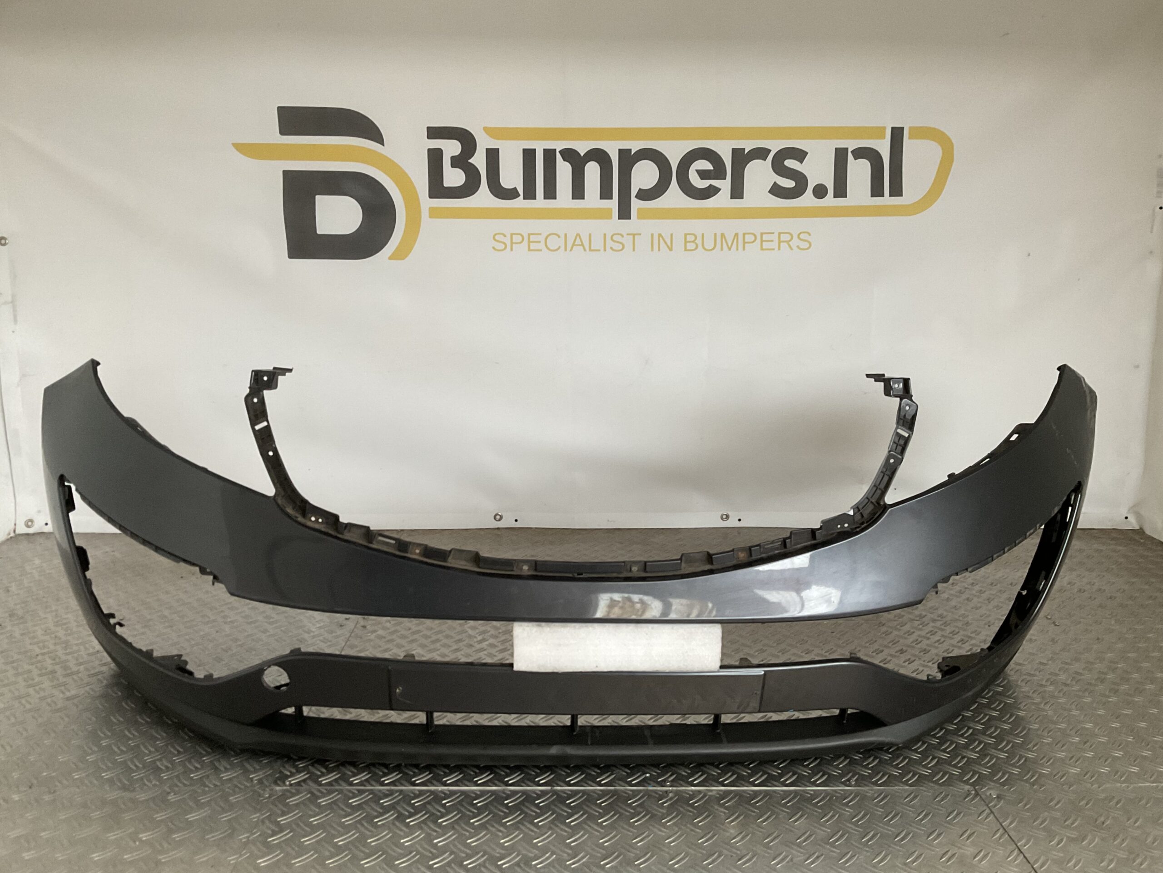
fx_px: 974
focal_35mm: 29
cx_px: 582
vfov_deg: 48.2
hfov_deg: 61.7
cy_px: 436
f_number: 1.8
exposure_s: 1/60
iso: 160
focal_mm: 3
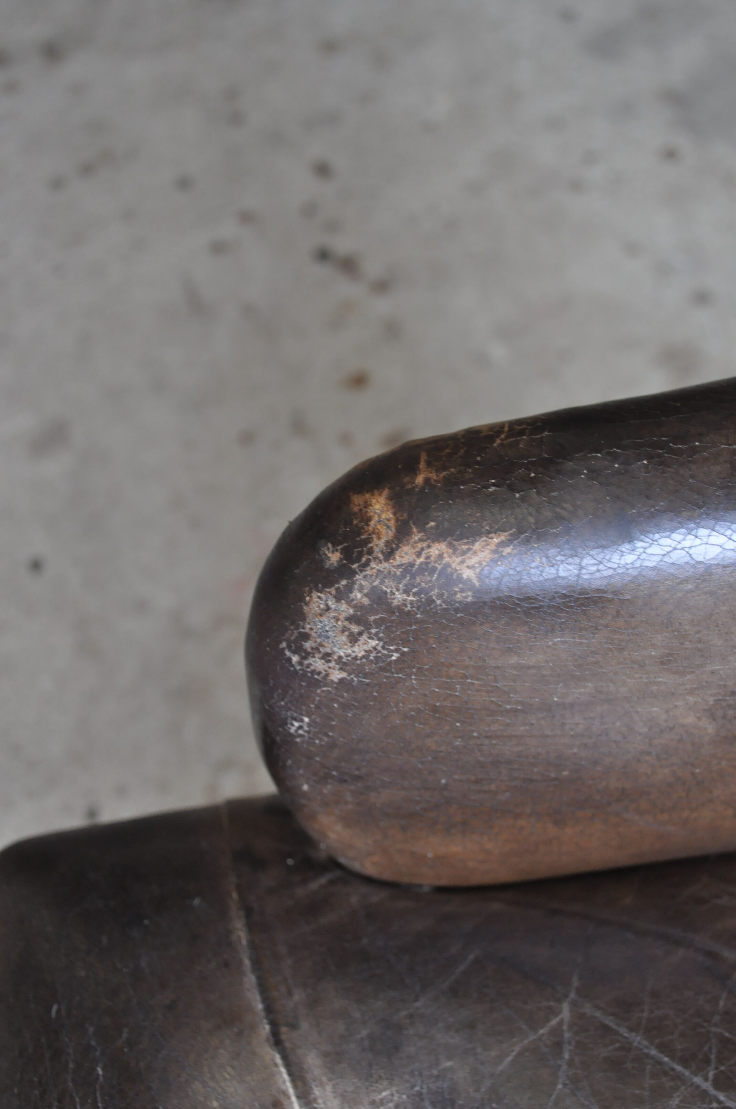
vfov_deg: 41.2
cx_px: 368
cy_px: 554
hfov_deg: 28.0
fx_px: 1476
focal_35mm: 48
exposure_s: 1/30
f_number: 4.8
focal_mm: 32
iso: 1100
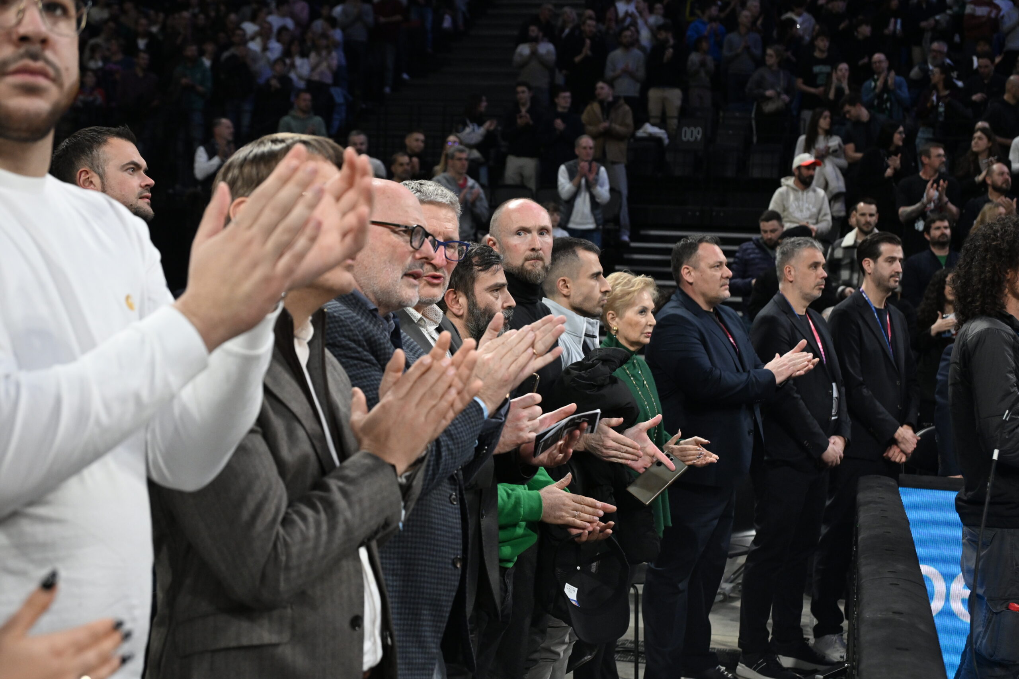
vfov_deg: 26.0
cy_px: 340
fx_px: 1472
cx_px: 510
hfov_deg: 38.2
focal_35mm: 52
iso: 3200
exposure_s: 1/1000
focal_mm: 52
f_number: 4.5
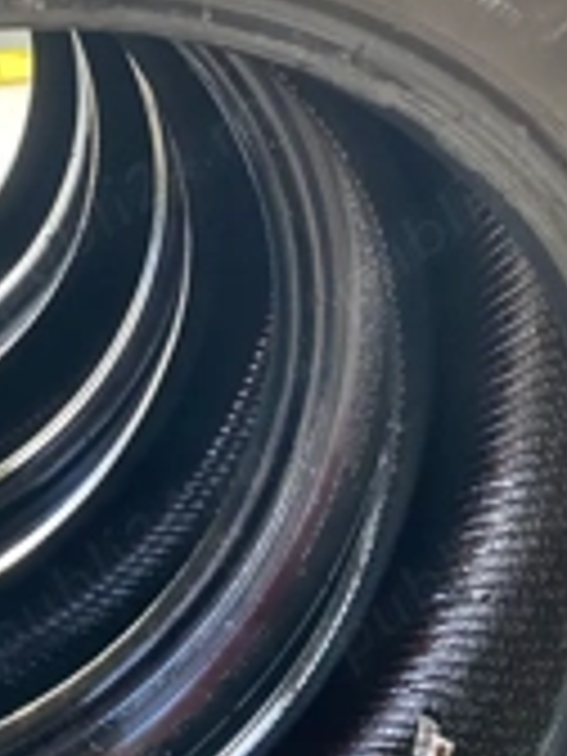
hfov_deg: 23.6
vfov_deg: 31.0
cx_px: 216
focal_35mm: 62
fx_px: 1354
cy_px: 256
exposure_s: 1/85
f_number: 1.8
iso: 125
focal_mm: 4.25
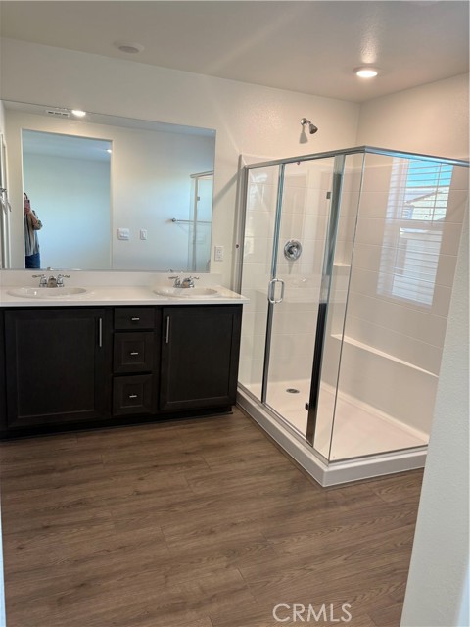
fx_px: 471
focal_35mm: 26
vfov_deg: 67.3
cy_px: 314
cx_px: 235
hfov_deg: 53.1
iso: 80
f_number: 1.6
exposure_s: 1/60
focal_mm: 5.96
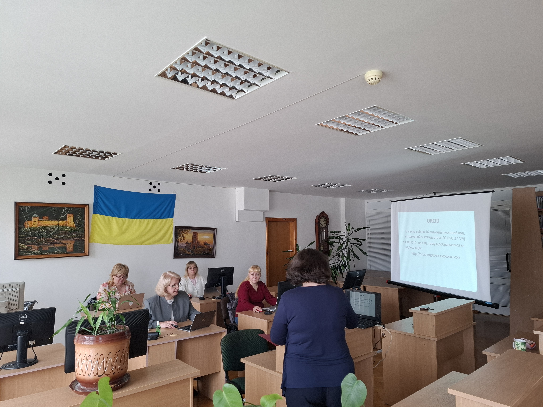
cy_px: 204
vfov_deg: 58.9
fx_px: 361
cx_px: 272
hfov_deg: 73.9
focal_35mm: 23
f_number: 1.8
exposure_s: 1/100
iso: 80
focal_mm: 5.54
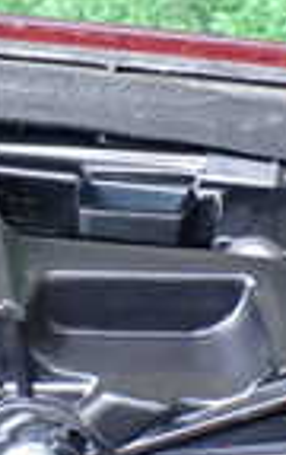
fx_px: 1650
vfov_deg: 15.7
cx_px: 16
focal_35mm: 133
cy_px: 197
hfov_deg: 9.8
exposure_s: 1/30
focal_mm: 5.4
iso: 1000
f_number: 2.3
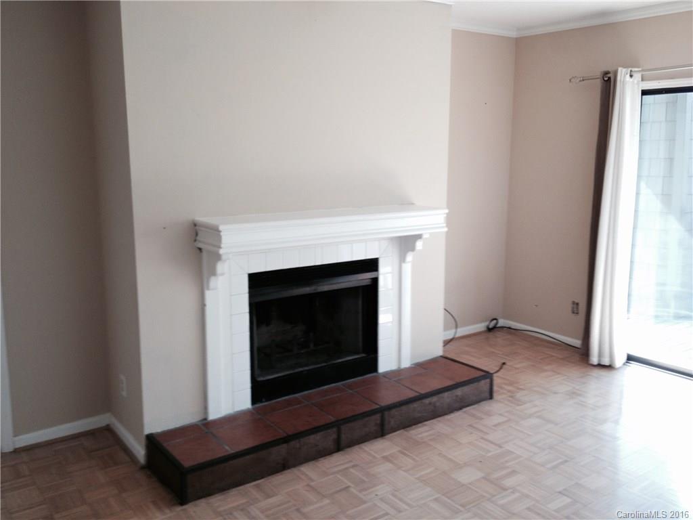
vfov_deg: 40.7
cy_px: 260
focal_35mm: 35
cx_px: 346
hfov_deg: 52.6
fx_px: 701
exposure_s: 1/40
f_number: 2.4
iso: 50
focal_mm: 4.28
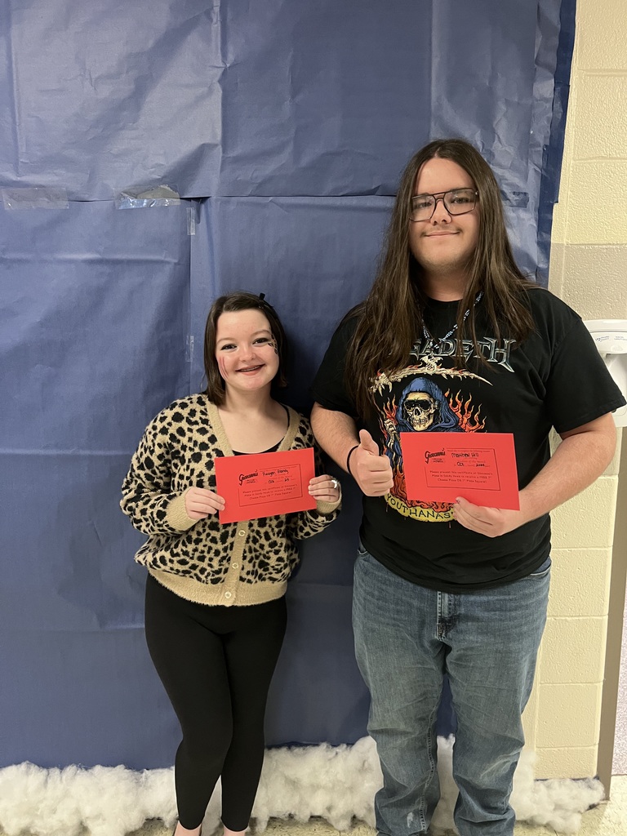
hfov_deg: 53.1
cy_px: 418
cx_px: 314
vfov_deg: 67.3
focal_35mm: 26
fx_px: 628
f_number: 1.5
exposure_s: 1/60
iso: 320
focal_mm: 5.7
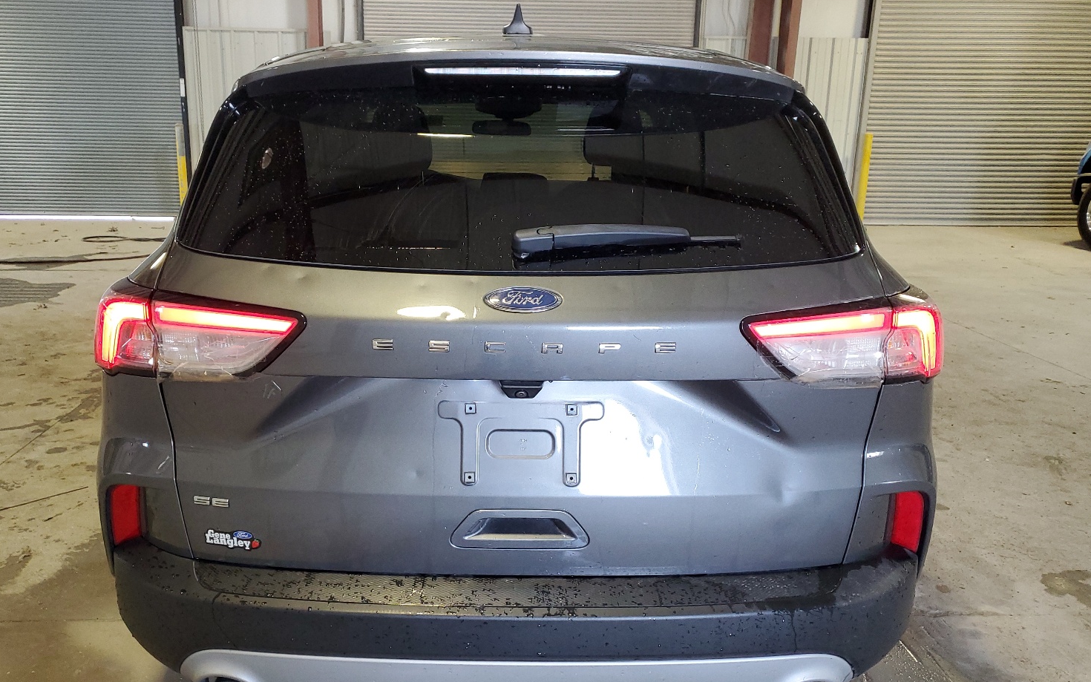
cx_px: 518
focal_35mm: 30
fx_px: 892
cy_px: 394
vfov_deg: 41.7
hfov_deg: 62.9
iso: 161
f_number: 1.5
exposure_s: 1/60.2
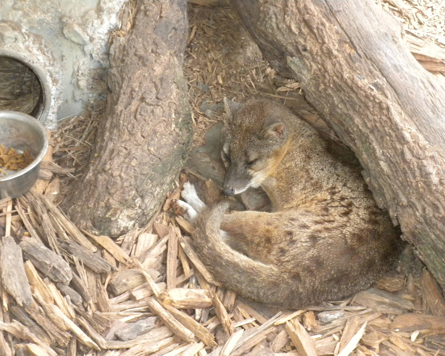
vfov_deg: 12.3
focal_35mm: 125
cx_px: 239
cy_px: 178
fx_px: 1646
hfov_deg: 15.4
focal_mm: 21
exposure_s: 1/30
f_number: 5.1
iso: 400
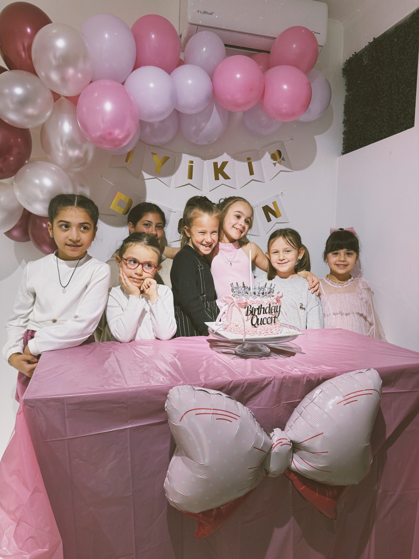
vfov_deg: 71.6
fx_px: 387
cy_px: 280
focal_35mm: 24
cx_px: 210
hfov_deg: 56.8
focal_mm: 6.76
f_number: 1.78
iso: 160
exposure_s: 1/100
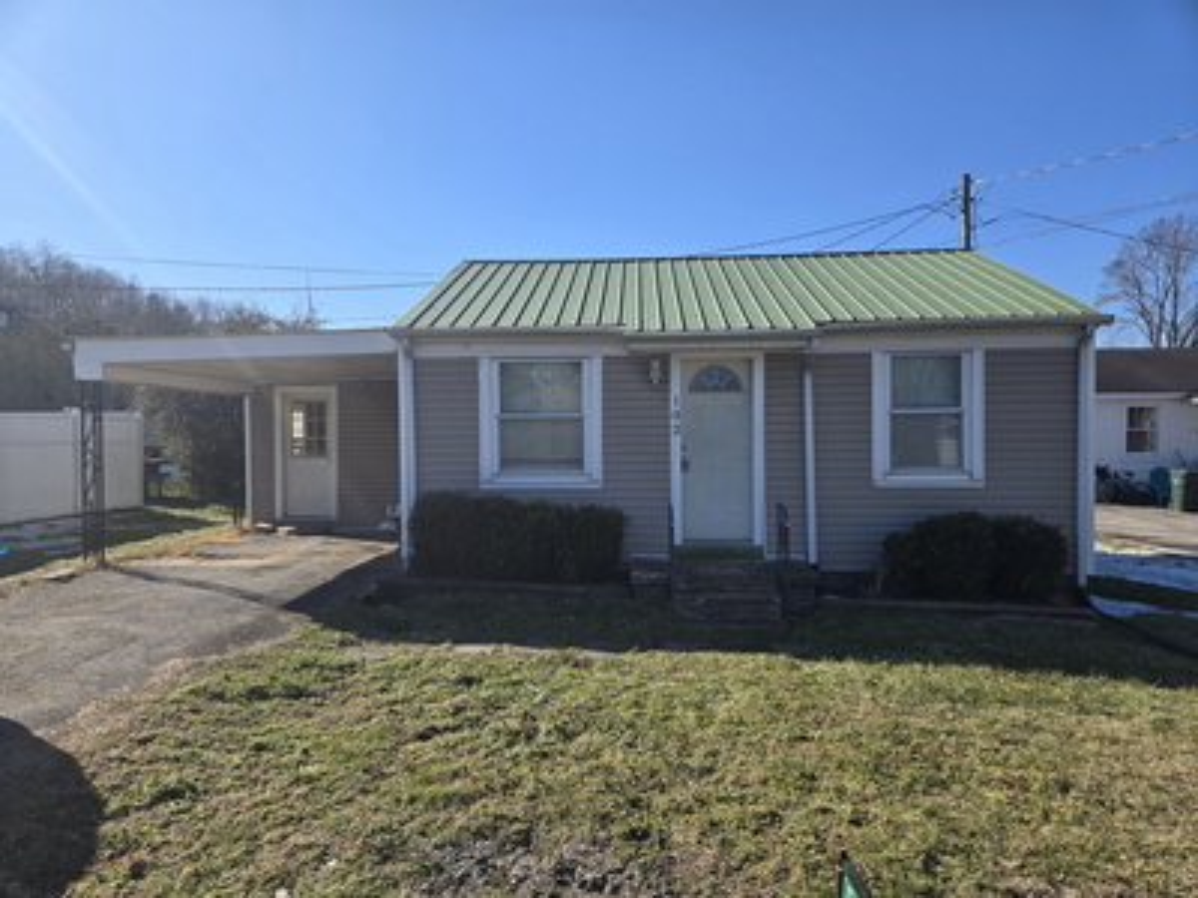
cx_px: 599
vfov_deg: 58.9
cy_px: 449
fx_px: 796
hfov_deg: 73.9
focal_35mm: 23
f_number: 1.8
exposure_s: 1/1804
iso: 25
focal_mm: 5.4
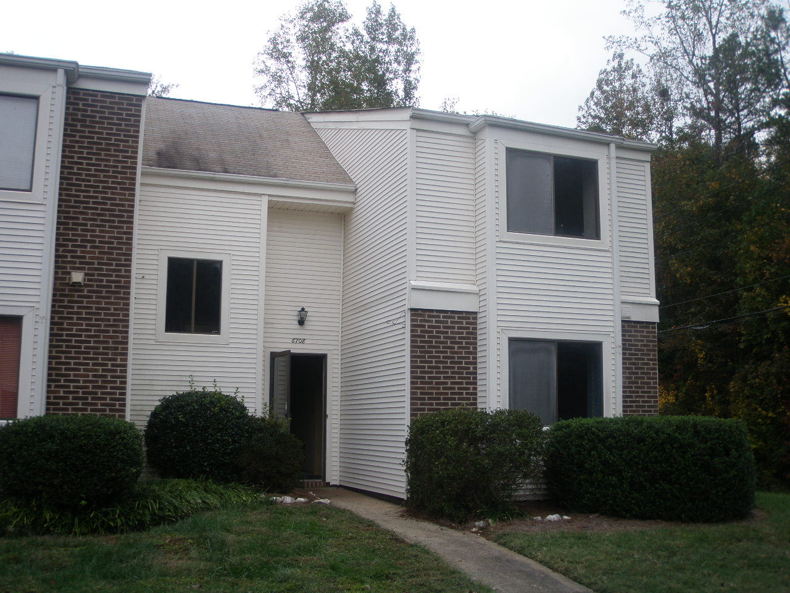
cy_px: 296
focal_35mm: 38
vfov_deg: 37.7
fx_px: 867
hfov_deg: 49.0
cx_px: 395
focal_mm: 6.7
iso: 64
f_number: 3.5
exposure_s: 1/250
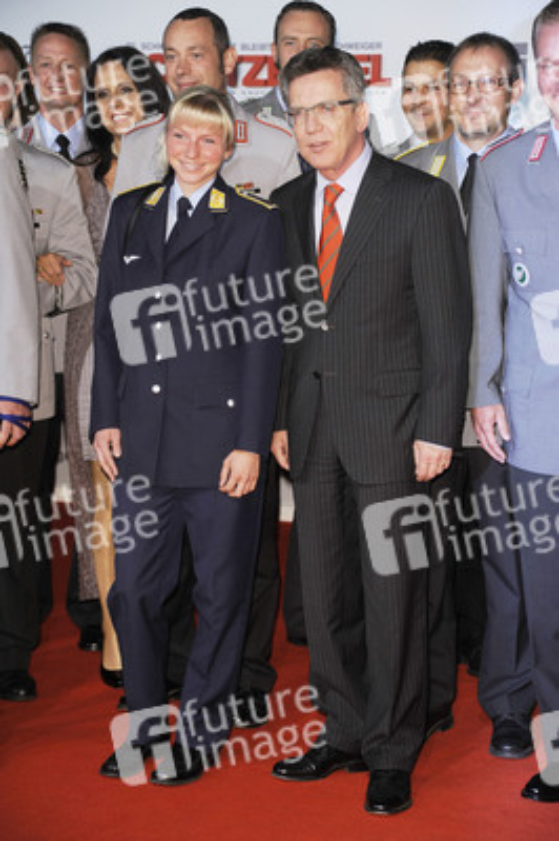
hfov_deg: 14.8
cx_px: 280
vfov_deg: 22.2
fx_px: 2146
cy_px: 420
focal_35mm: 92
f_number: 5.6
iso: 800
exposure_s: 1/250
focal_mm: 92
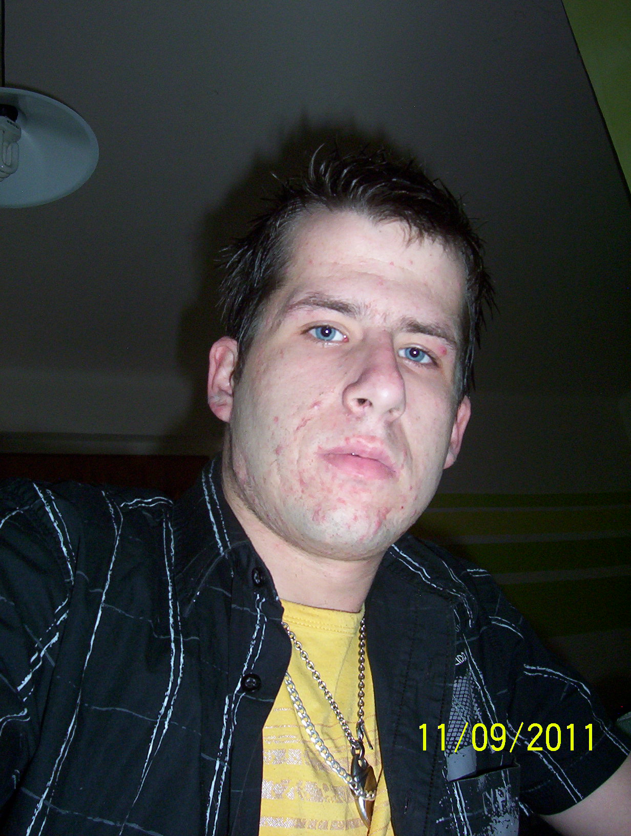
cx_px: 316
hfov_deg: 33.7
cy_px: 418
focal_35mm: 43
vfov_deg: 43.8
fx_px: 1041
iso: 140
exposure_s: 1/60
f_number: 2.73
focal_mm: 5.77
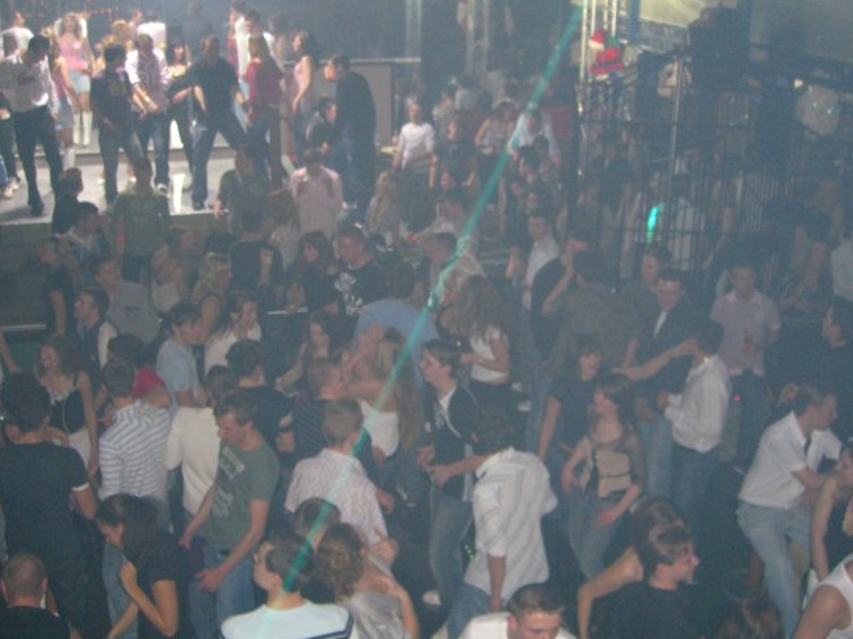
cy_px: 331
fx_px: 1035
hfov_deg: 44.8
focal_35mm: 42
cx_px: 391
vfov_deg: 34.3
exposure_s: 1/60
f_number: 2.8
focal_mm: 7.9
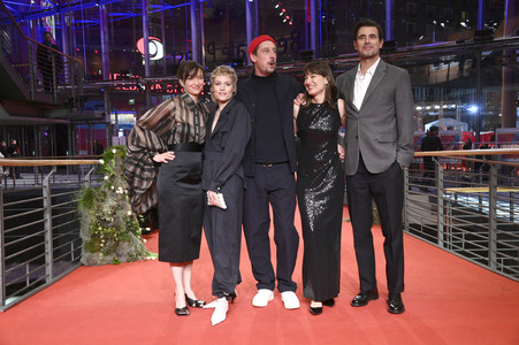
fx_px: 547
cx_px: 260
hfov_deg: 50.7
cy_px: 172
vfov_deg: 35.0
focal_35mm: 38
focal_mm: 38
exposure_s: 1/200
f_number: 5.6
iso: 5000
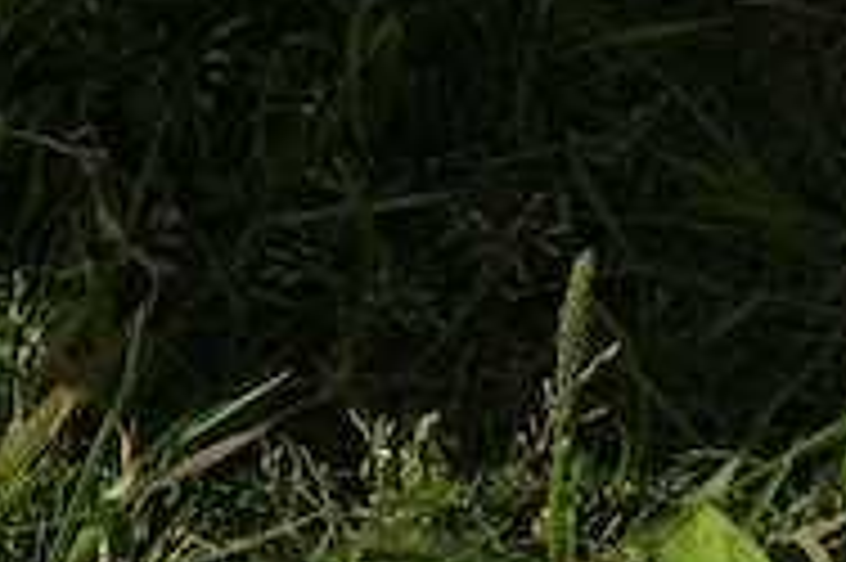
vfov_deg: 6.6
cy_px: -609
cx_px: 356
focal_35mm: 199
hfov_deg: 10.3
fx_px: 4675
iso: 160
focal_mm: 37.4
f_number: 8
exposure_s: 1/800
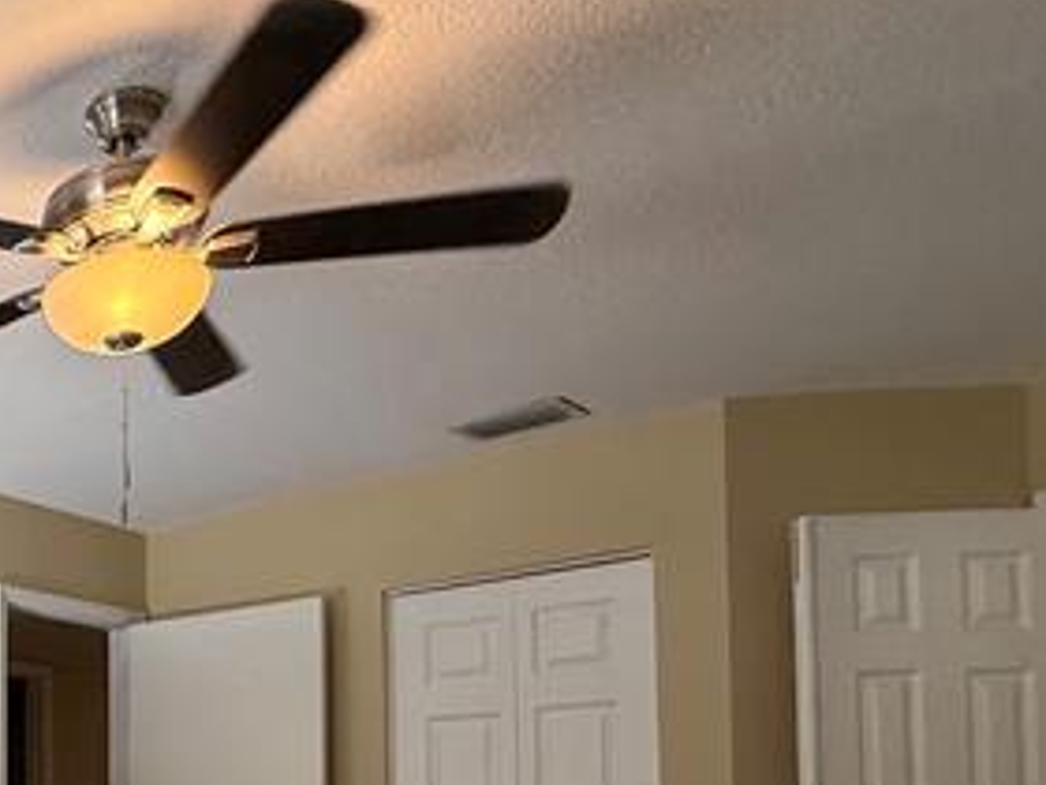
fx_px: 1209
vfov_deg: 32.8
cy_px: 796
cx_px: -306
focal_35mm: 40
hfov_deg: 34.0
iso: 160
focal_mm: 2.22
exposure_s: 1/120
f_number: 2.2
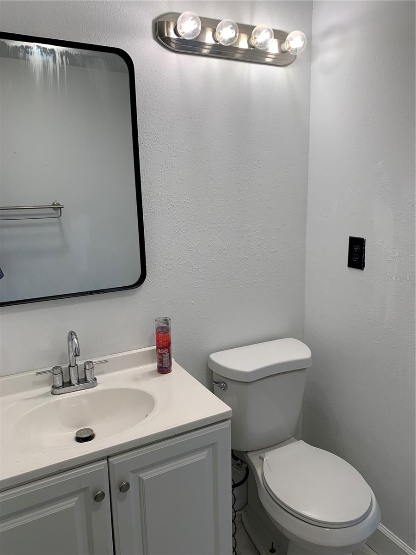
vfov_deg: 67.3
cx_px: 208
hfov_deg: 53.1
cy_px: 278
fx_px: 417
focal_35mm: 26
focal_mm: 4.25
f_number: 1.8
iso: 50
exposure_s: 1/120
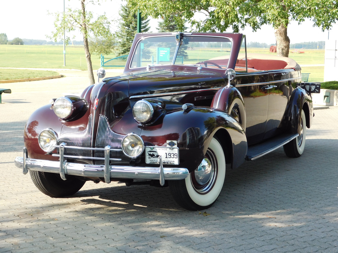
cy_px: 126
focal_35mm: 71
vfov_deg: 20.7
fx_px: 693
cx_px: 169
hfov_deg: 27.4
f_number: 4.3
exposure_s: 1/200
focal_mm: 12.6
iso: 125
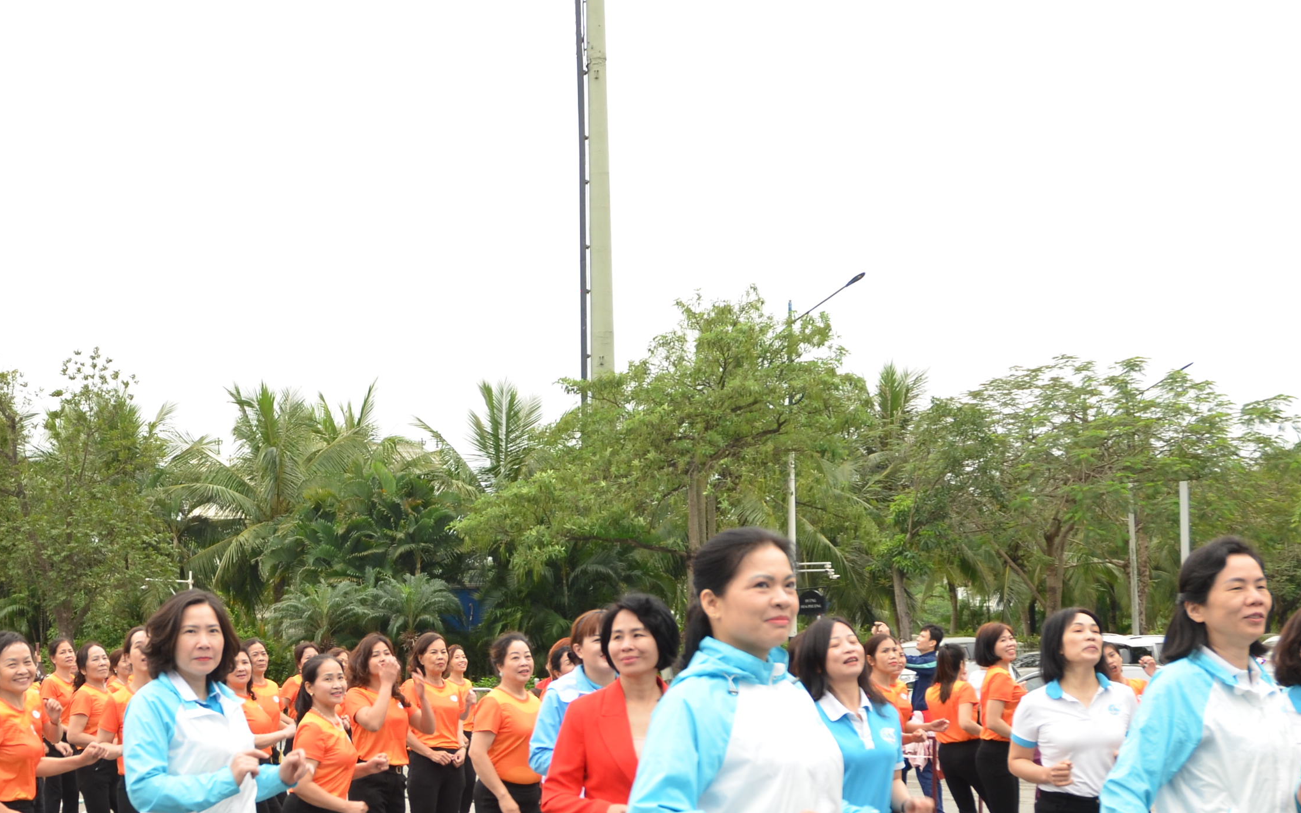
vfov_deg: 20.9
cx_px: 354
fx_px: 2163
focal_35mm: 61
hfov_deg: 32.9
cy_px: 695
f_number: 5
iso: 400
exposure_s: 1/100
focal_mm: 24
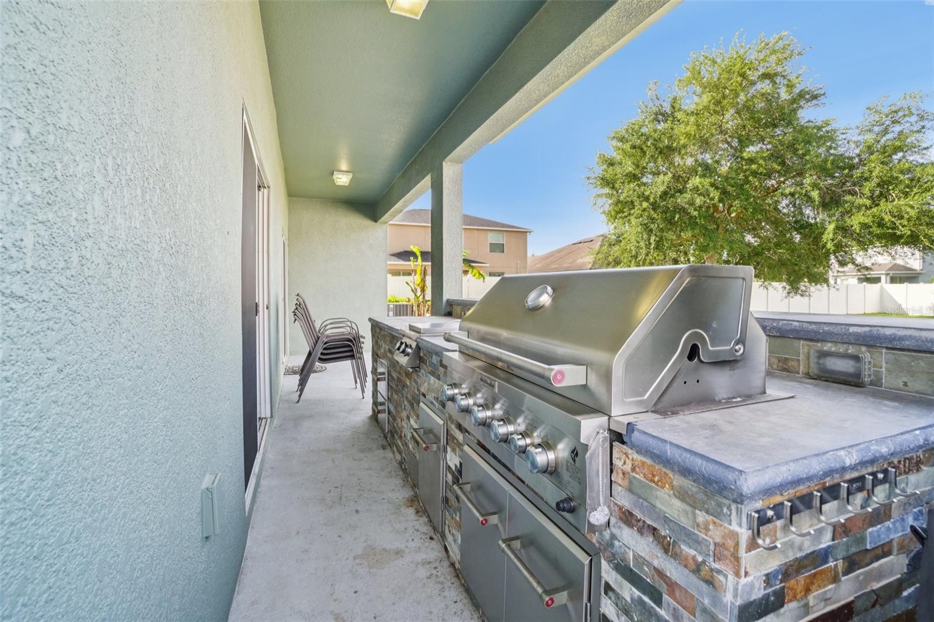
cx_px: 467
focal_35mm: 15
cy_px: 311
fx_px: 389
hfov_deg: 100.4
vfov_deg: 77.3
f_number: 8
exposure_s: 1/45
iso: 100
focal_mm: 10
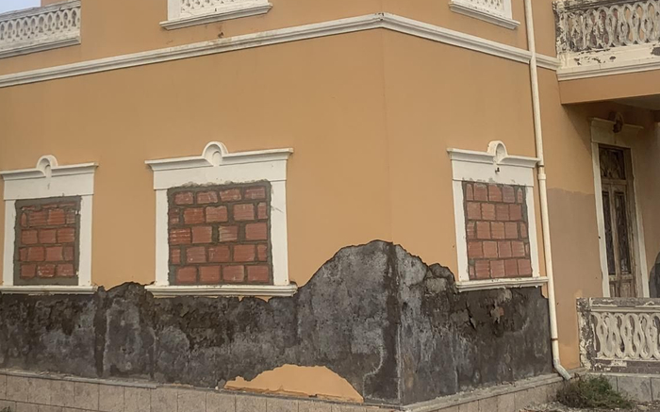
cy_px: 9
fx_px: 1133
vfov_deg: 20.0
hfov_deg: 32.4
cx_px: 257
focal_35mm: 63
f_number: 1.8
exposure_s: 1/1880
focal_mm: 4.25
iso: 25
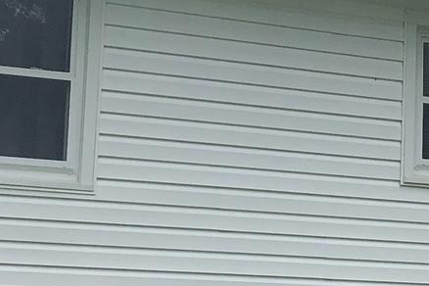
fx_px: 1619
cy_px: 158
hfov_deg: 14.9
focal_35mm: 136
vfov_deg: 10.1
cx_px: 423
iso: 20
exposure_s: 1/2558
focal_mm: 3.99
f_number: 1.8
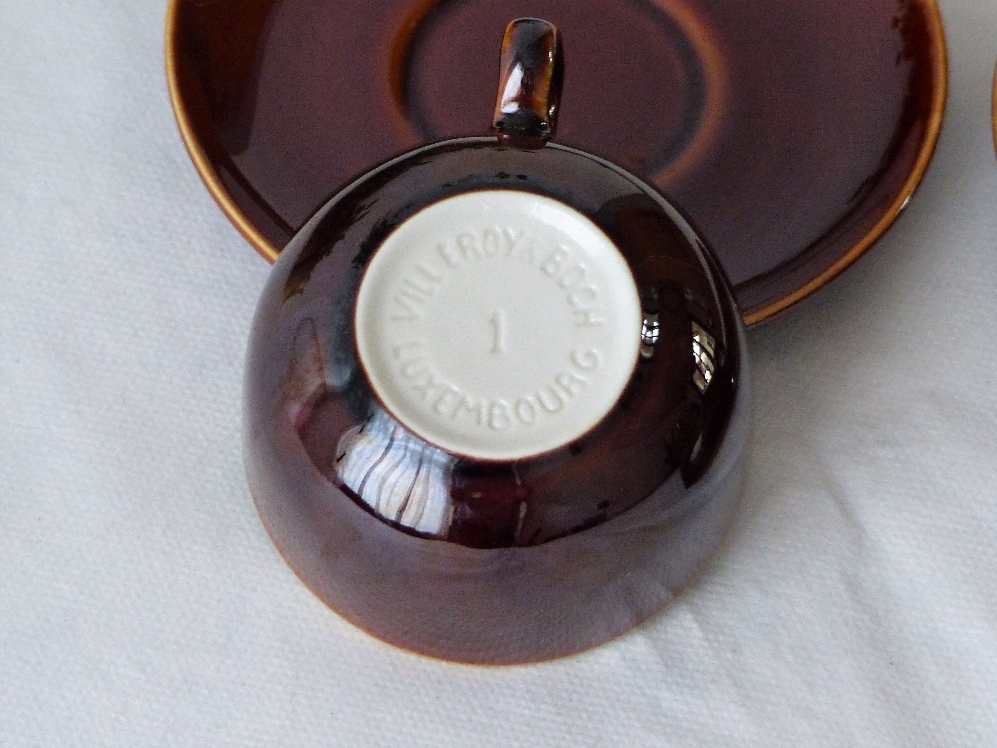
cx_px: 498
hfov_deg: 8.3
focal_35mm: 239
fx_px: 6884
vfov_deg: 6.2
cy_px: 374
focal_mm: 39.1
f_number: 2.8
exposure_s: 1/60
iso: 400
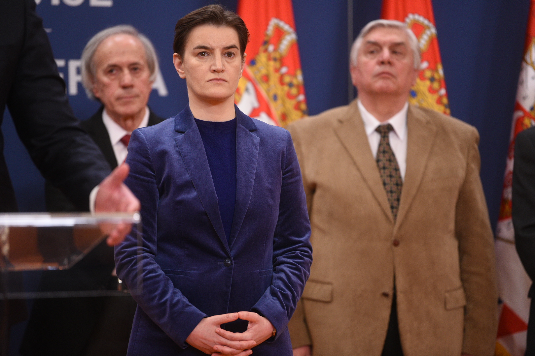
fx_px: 2972
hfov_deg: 10.3
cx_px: 268
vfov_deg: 6.9
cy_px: 178
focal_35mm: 200
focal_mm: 200
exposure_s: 1/320
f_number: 2.8
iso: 1600
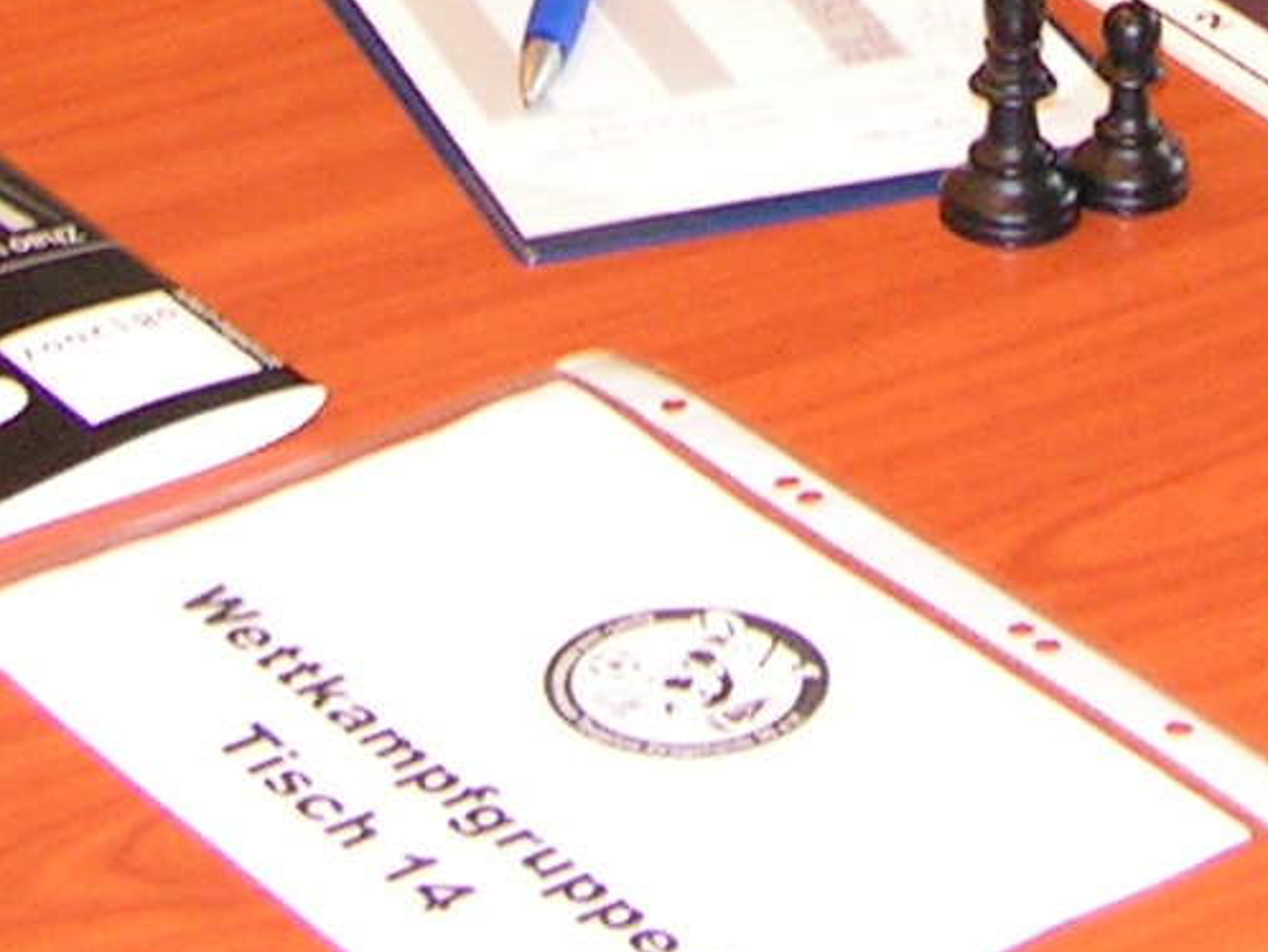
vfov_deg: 9.5
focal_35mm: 148
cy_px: -868
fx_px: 5424
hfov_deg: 13.3
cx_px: 1057
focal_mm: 6
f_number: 3.2
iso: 200
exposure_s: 1/40
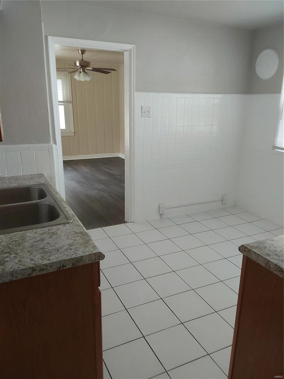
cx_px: 142
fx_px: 306
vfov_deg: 63.4
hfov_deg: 49.7
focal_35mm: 28
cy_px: 190
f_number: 1.9
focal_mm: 2.91
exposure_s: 1/60
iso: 80
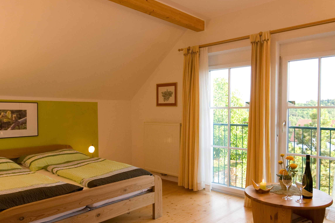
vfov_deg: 46.3
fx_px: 260
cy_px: 116
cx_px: 171
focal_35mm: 28
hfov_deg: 65.5
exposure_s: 1/30
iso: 200
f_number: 5.6
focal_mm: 10
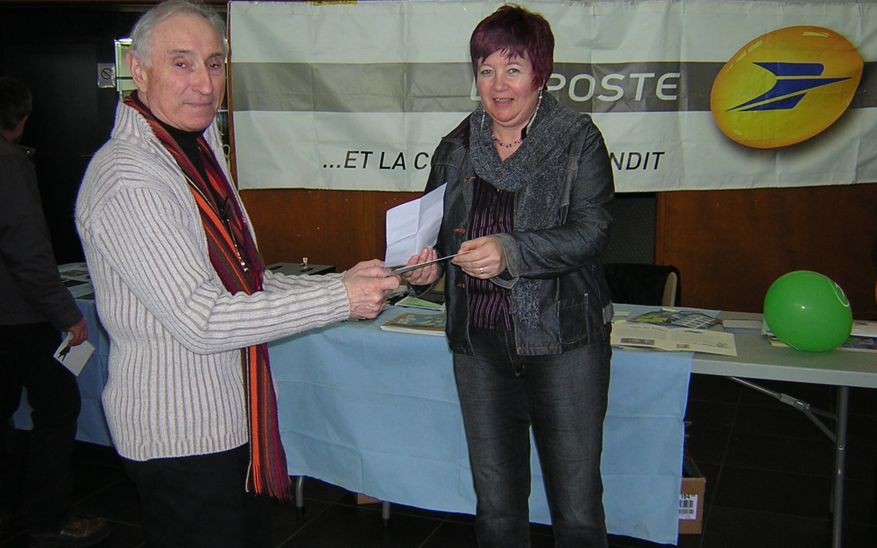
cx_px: 432
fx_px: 932
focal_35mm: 39
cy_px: 248
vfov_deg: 32.7
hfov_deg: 50.4
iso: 161
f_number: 2.6
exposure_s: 1/60.1
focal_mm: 4.7
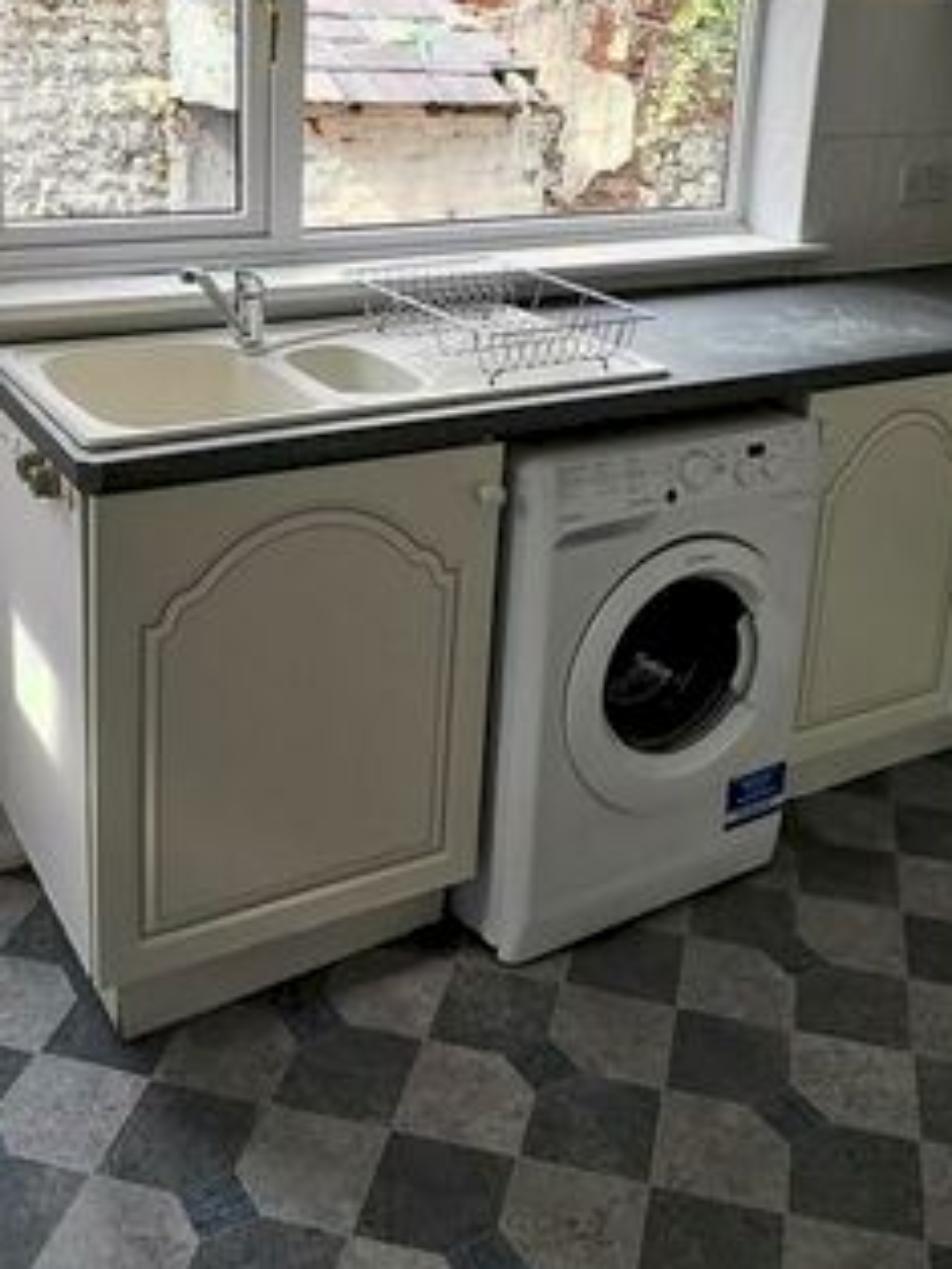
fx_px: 1392
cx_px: 470
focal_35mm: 38
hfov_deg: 37.7
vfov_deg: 47.6
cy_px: 359
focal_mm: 2.26
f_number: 2.2
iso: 80
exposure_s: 1/100
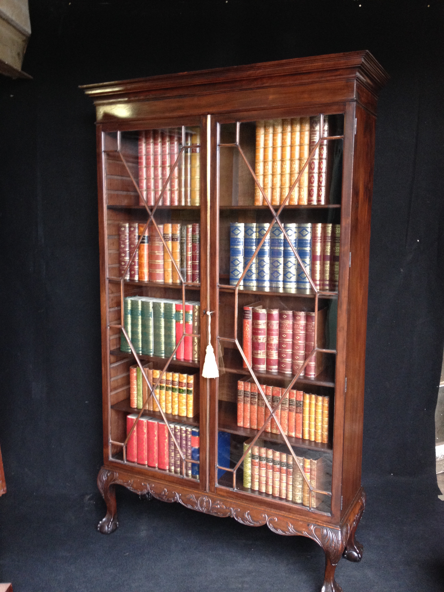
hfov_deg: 40.7
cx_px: 222
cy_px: 296
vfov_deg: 52.6
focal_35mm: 35
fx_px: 599
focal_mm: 4.28
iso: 200
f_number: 2.4
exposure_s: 1/20
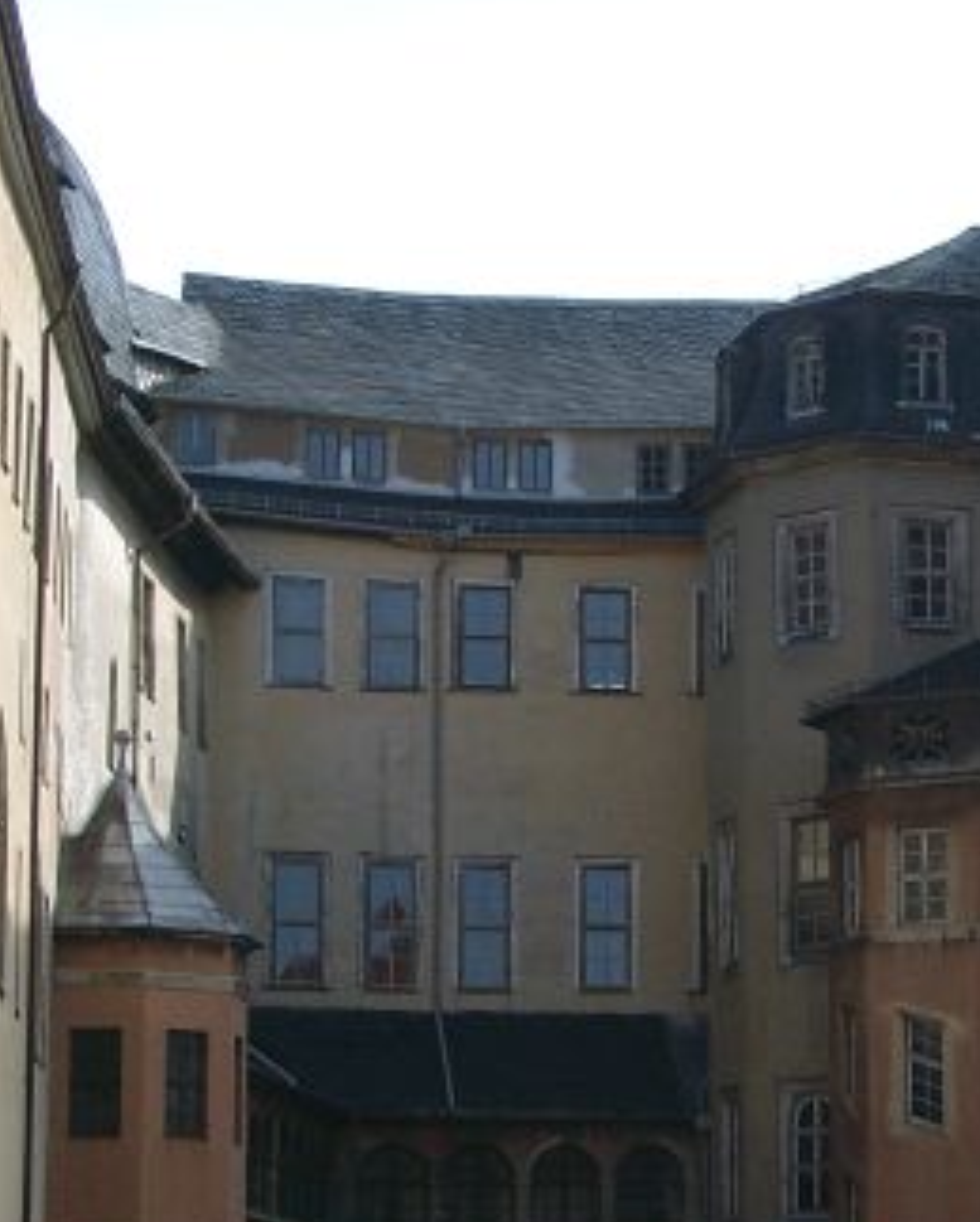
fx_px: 4634
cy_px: 594
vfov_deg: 15.0
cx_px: 889
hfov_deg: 12.0
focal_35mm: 128
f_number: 4
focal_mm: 11.05
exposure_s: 1/536
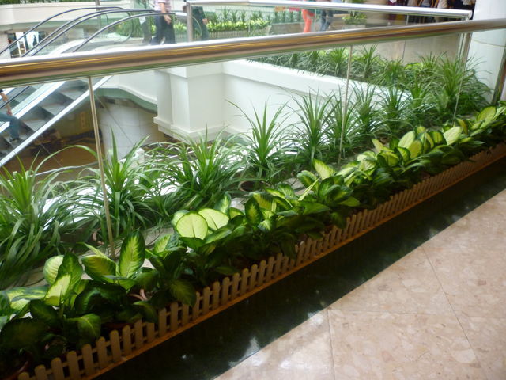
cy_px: 190
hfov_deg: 61.7
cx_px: 253
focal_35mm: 29
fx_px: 424
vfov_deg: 48.2
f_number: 3.3
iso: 160
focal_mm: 5.2
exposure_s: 1/30
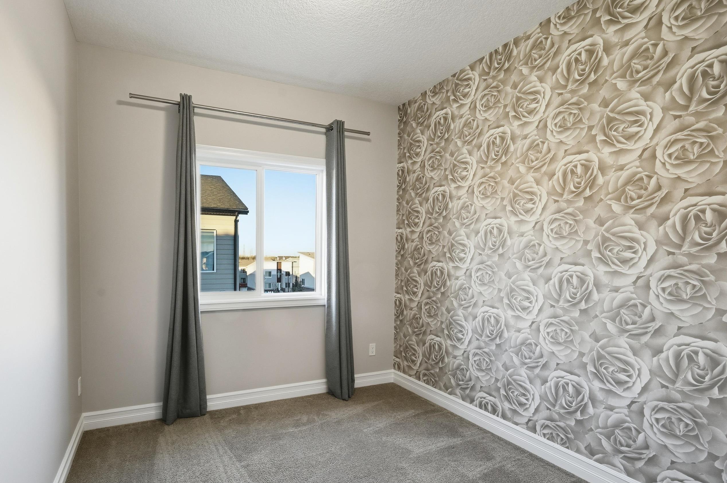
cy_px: 256
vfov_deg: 70.3
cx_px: 298
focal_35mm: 17
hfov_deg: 92.4
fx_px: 343
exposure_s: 1/30
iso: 100
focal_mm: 14
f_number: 8
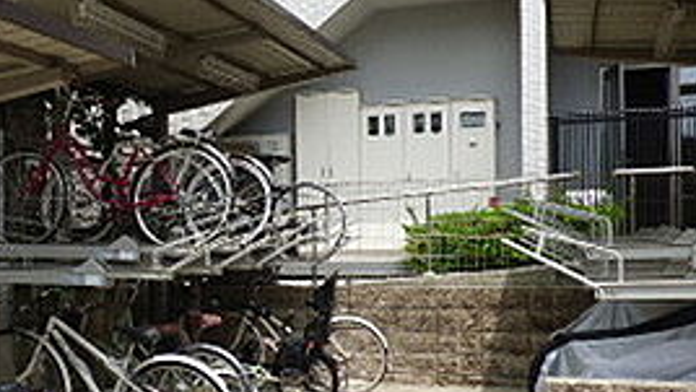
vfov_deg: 23.0
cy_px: 244
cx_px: 138
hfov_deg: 38.3
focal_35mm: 52
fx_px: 960
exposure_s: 1/1000
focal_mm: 3.58
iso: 100
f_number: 2.8
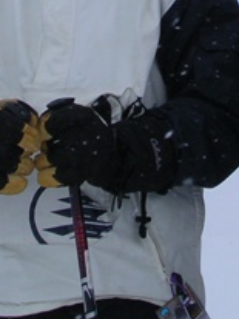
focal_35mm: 281
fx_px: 2589
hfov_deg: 5.3
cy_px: -148
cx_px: 173
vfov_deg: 7.0
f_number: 4.3
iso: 100
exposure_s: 1/633
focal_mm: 13.7
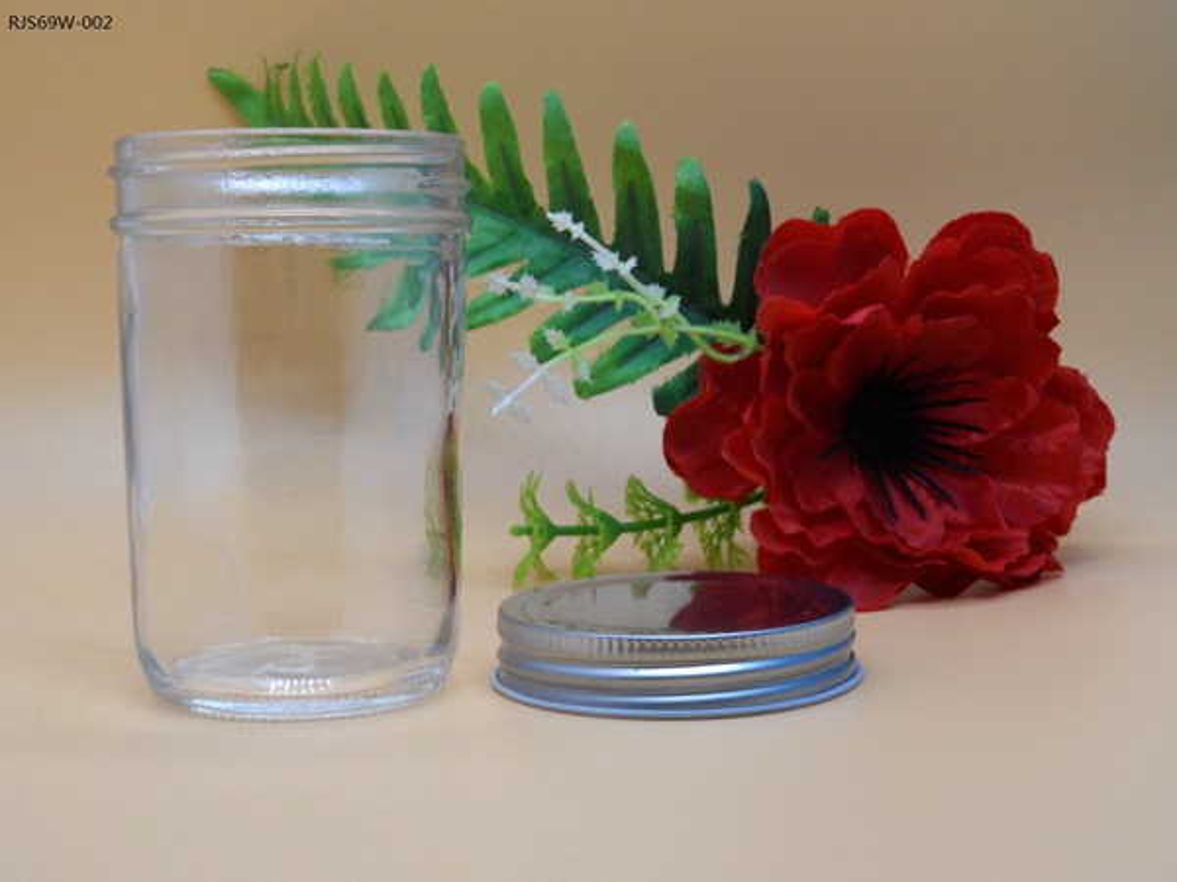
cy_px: 441
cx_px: 588
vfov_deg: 23.7
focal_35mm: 62
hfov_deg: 31.2
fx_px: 2108
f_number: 4.2
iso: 80
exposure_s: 1/250
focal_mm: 10.2
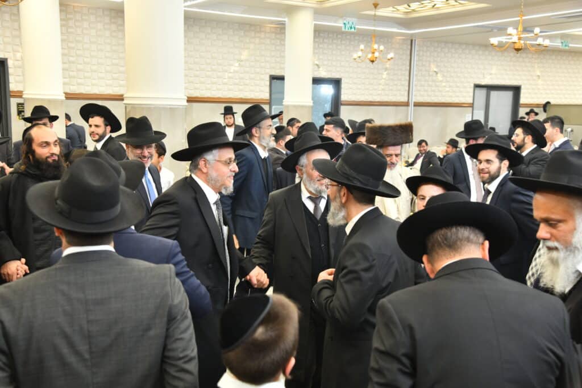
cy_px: 194
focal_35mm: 38
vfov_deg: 35.1
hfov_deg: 50.7
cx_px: 291
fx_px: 614
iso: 1000
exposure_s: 1/125
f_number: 5.6
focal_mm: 38
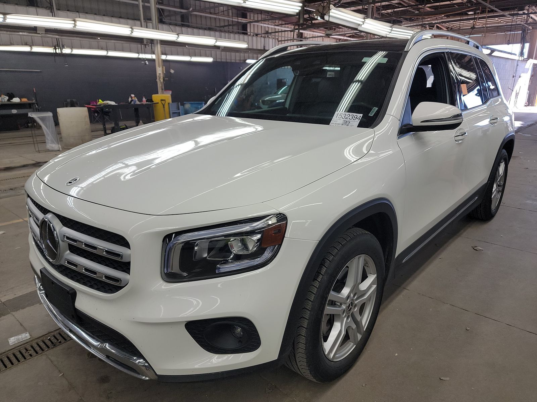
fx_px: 372
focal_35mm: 24
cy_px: 201
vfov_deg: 56.8
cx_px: 268
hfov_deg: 71.6
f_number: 1.8
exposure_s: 1/119
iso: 61
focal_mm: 6.7
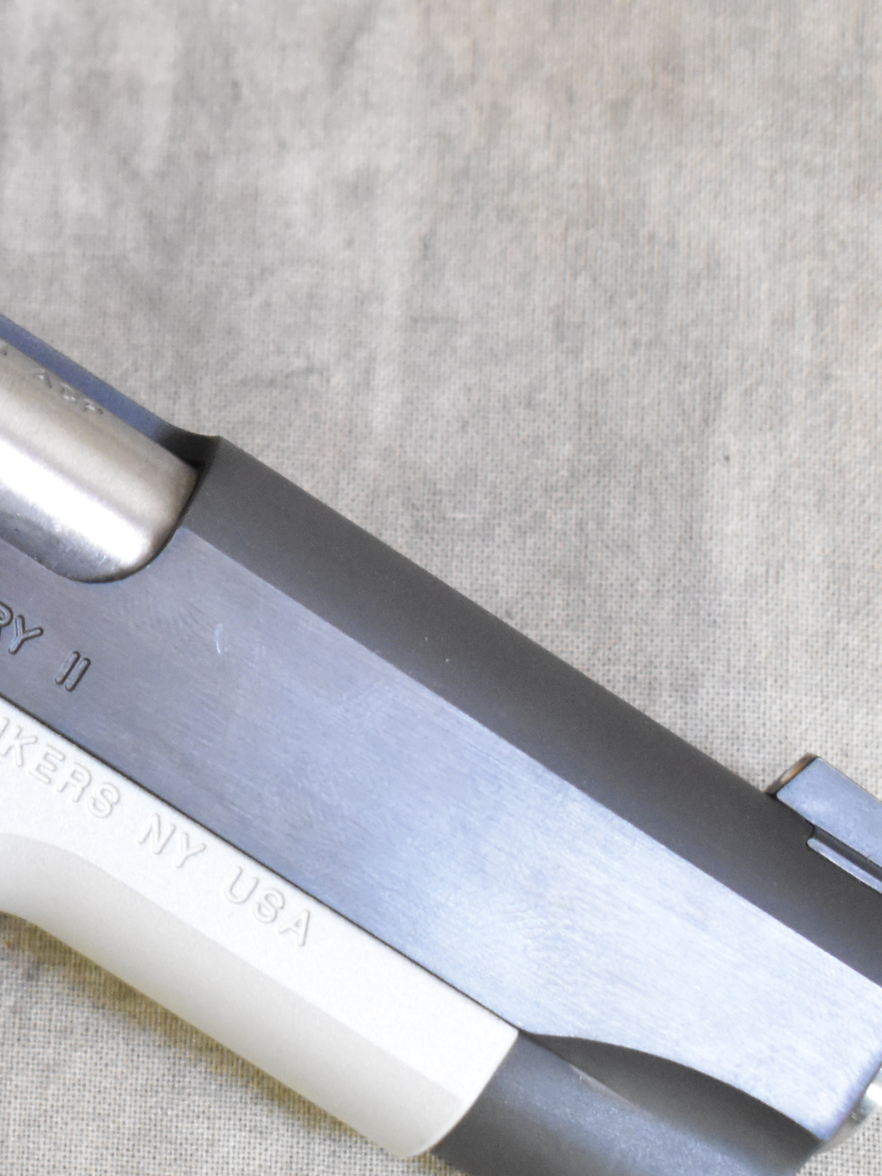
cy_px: 583
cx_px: -495
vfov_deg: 12.9
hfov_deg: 9.4
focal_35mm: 153
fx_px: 5197
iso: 3200
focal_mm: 40
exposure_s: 1/20
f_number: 4.8
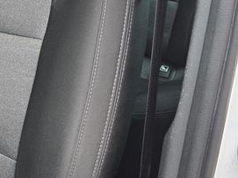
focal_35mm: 87
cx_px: -175
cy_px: 13
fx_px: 598
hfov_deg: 18.3
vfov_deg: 16.7
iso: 125
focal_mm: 6.3
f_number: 1.7
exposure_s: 1/180
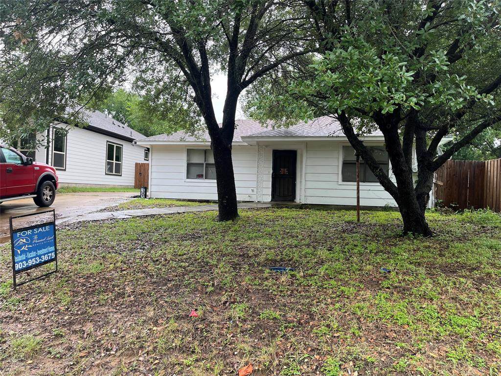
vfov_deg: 53.1
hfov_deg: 67.3
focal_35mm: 26
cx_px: 250
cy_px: 188
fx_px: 376
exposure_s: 1/397
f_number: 1.6
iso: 50
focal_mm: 5.1
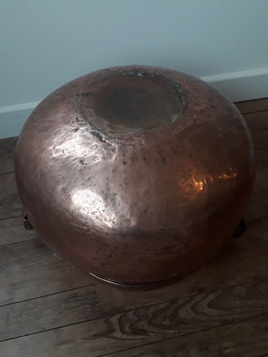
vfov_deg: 65.3
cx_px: 134
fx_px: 279
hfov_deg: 51.4
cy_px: 178
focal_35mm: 27
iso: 125
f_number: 1.9
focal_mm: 3.6
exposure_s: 1/50
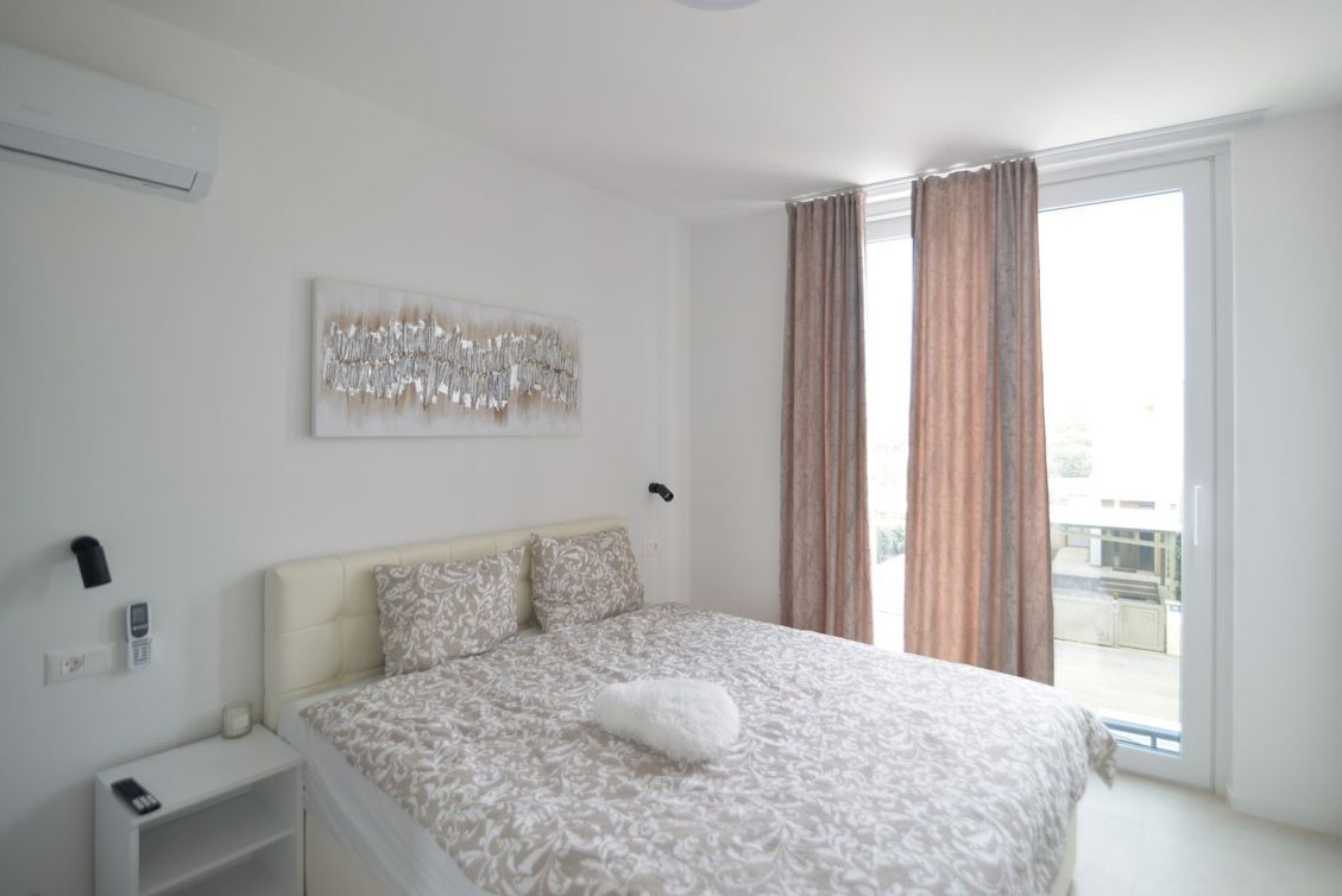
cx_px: 712
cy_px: 425
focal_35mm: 17
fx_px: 634
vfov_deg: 70.5
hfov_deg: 93.1
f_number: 5
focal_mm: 16
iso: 400
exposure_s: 1/100
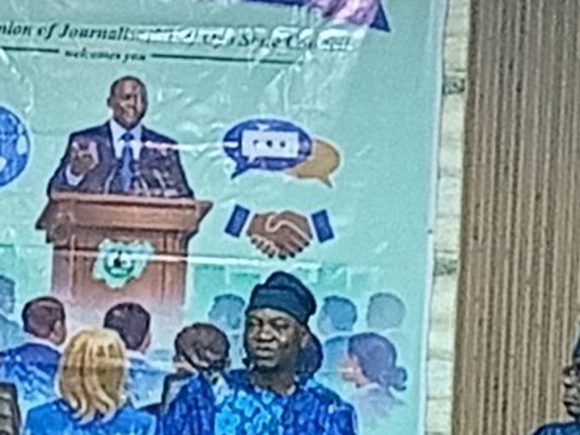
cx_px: 223
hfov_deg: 6.8
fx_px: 4891
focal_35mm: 292
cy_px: 170
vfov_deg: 5.1
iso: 452
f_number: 1.8
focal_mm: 3.96
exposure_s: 1/33.3
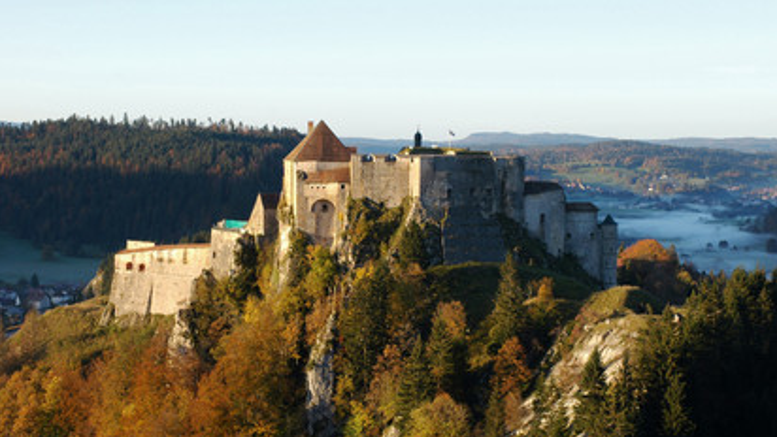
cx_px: 382
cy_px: 217
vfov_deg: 15.7
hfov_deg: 27.5
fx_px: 1587
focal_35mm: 77
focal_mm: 48
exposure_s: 1/100
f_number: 9
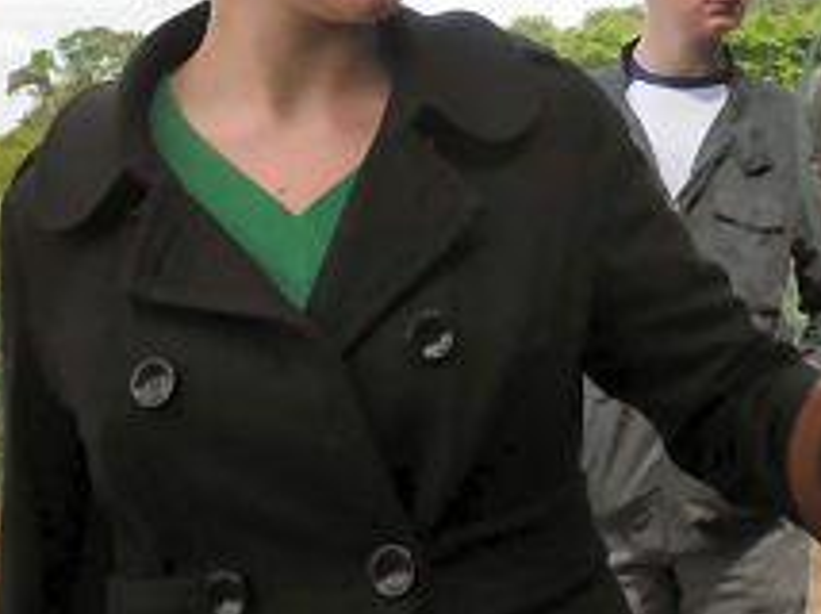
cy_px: 119
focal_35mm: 59
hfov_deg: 32.4
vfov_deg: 24.4
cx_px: 572
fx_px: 1398
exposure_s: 1/400
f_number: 3.2
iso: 64
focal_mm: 6.1
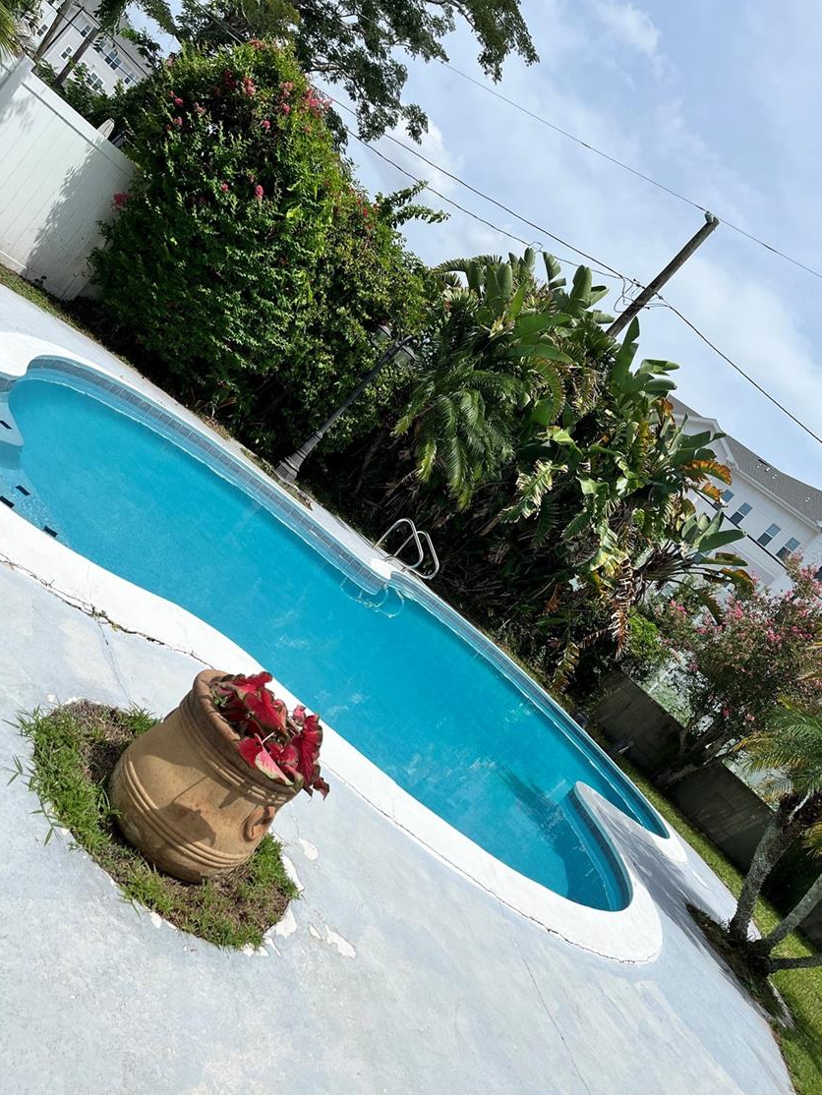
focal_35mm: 28
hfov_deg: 49.7
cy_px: 555
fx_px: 886
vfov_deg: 63.4
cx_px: 437
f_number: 1.6
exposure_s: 1/5848
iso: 50
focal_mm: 5.1
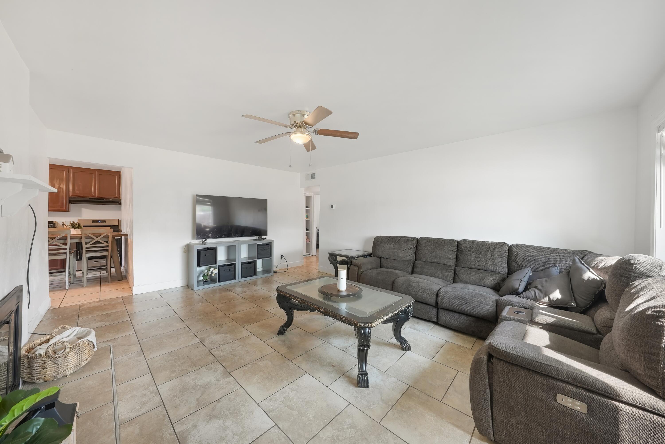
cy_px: 222
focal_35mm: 12
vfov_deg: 90.1
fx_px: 222
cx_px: 332
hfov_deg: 112.6
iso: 12800
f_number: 9
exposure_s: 1/15
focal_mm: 12
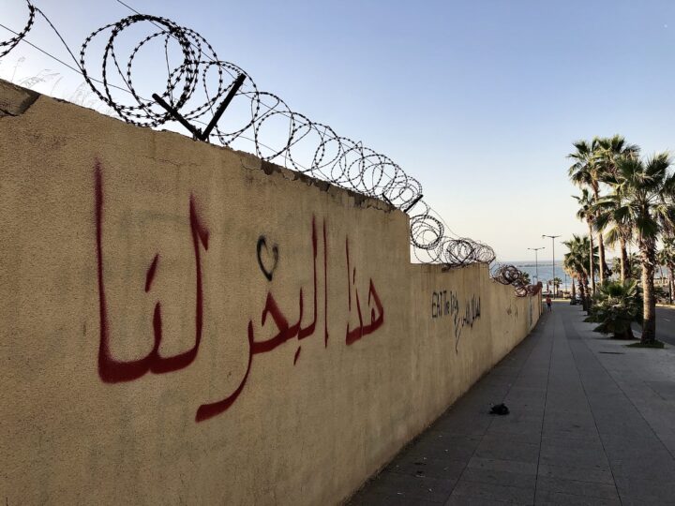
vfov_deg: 49.7
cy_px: 253
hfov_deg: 63.4
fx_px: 546
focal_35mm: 28
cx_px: 338
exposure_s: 1/1000
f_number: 1.8
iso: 20
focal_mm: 4
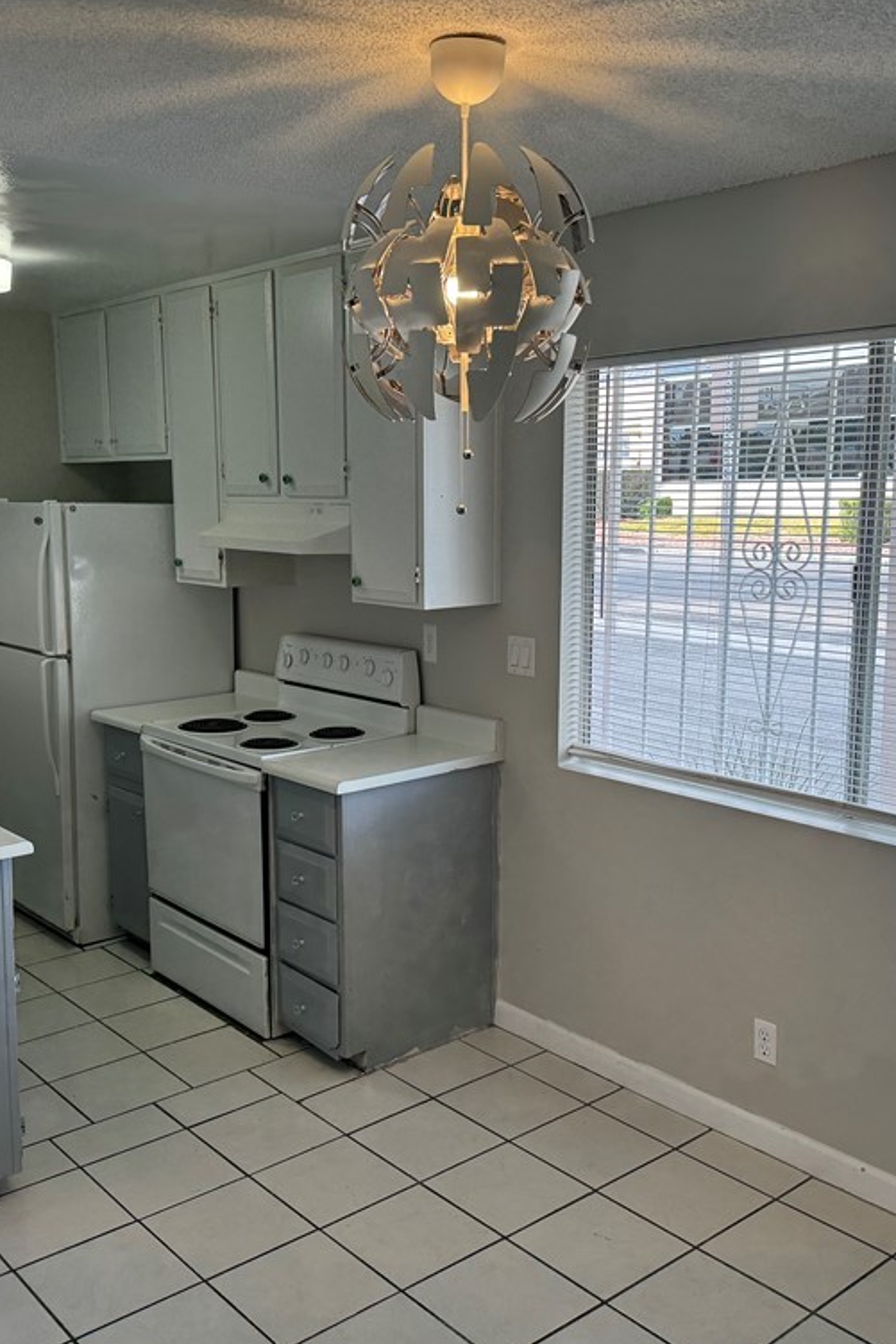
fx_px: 1270
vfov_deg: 55.8
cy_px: 681
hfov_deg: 38.8
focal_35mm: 34
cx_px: 418
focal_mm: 6.86
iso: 80
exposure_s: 1/231
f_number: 1.78
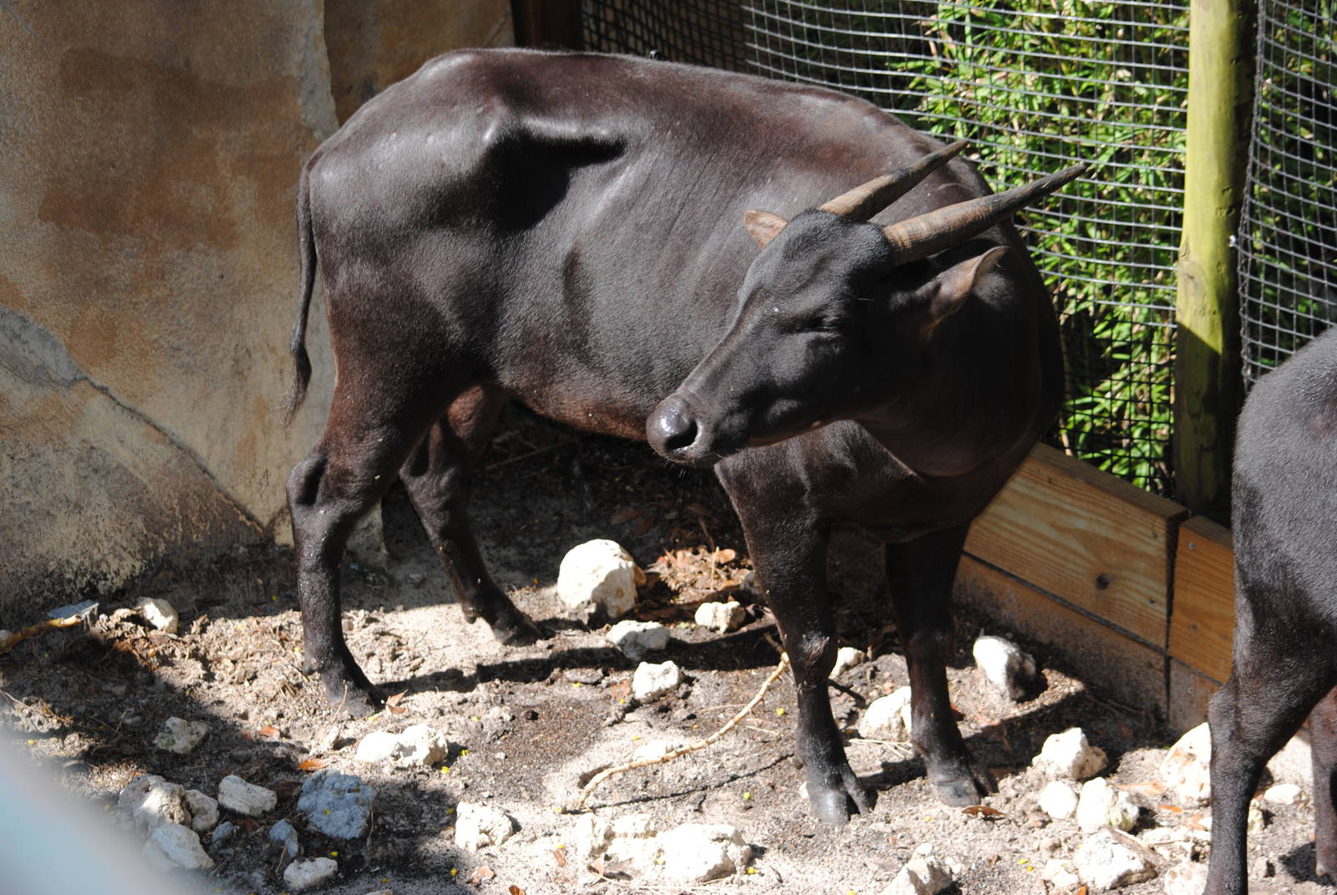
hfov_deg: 19.4
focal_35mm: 105
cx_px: 668
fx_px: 3904
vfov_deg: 13.1
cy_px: 448
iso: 100
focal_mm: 70
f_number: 5
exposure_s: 1/200
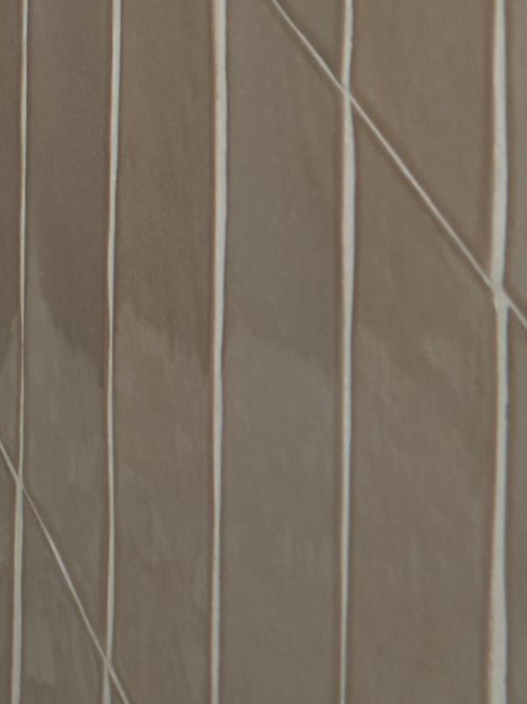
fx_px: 2479
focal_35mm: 122
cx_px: -1044
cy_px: -1648
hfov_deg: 9.5
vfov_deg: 9.9
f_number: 8
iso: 100
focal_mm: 16
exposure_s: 1/2
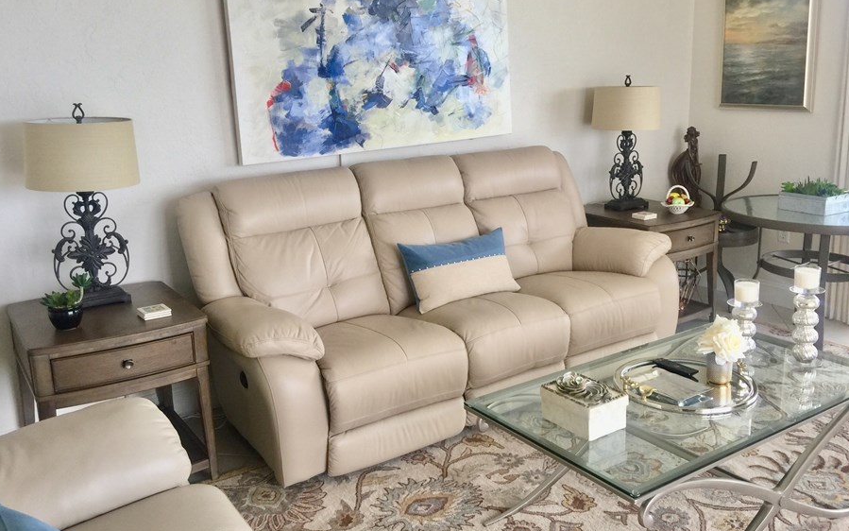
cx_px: 438
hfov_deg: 55.3
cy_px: 253
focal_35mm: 35
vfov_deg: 36.3
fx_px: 810
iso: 32
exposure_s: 1/40
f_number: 2.2
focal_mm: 4.15
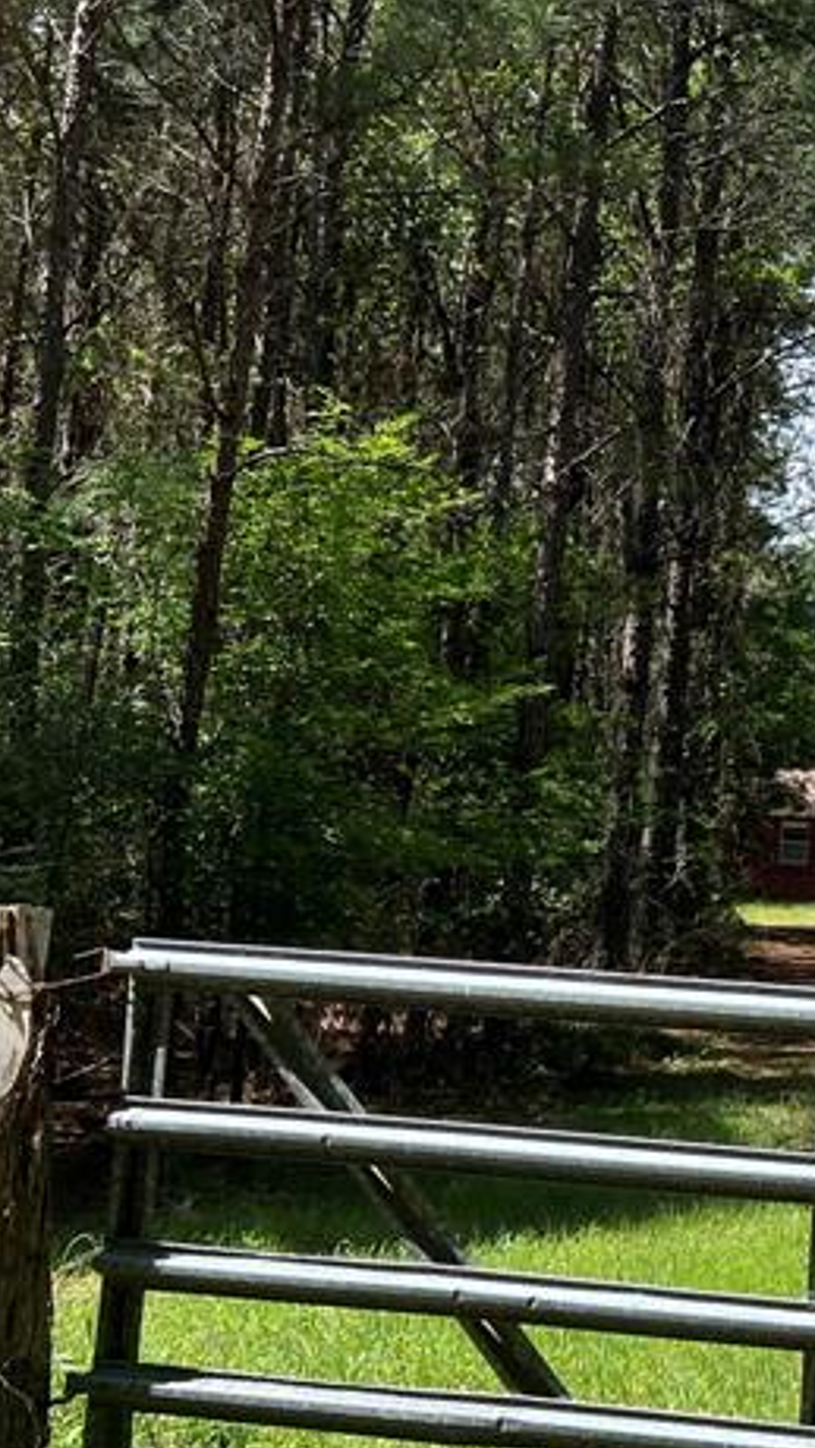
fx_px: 2419
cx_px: 1252
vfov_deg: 33.3
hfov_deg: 17.1
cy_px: 702
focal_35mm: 63
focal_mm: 5.7
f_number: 1.5
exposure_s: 1/1395
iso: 50
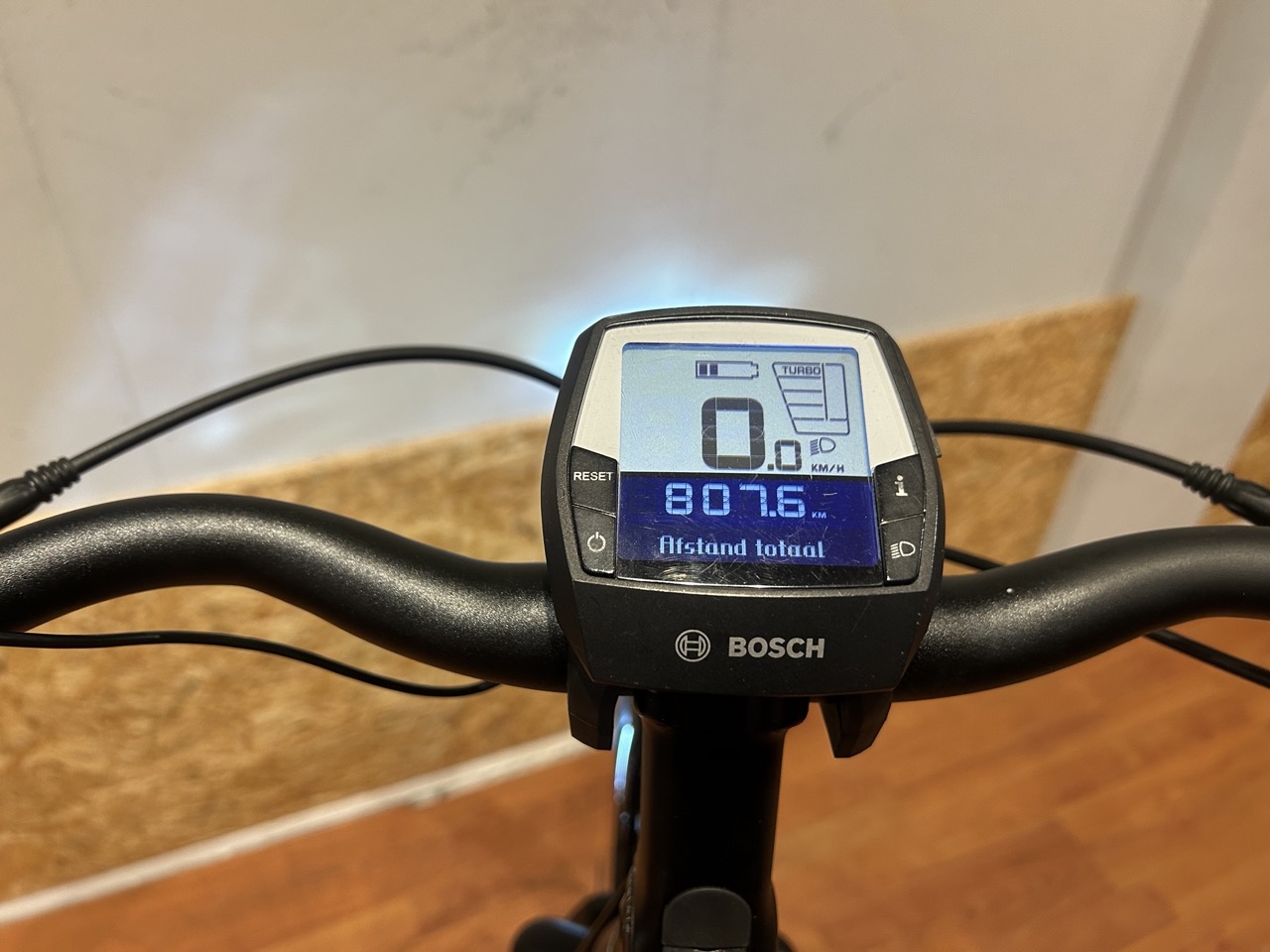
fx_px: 954
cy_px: 476
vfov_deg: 53.1
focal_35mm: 26
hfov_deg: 67.3
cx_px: 635
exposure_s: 1/51
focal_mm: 5.7
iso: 100
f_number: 1.5
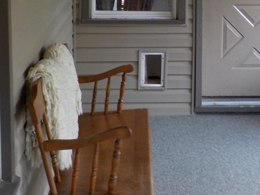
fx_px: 578
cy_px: 14
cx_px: 190
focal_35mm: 77
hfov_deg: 25.1
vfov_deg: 18.8
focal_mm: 4.1
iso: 125
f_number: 3.3
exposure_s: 1/40
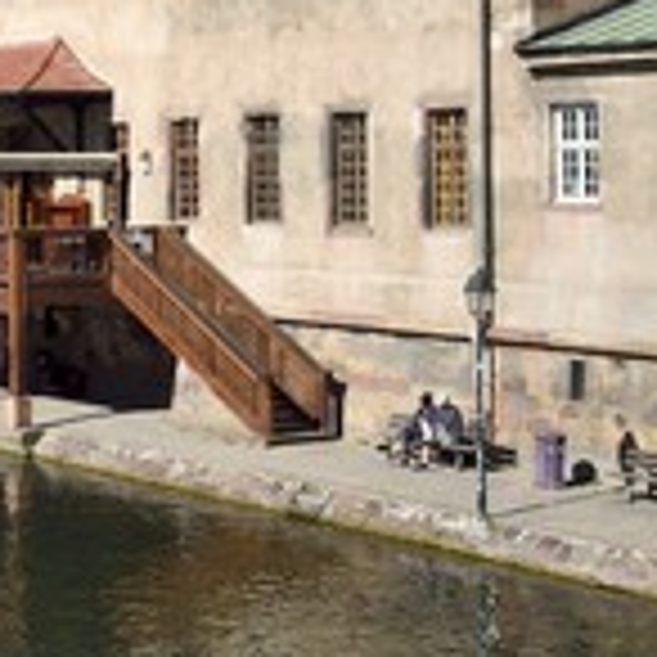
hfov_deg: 18.2
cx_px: -16
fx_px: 1997
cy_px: 86
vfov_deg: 18.4
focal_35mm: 93
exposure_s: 1/640
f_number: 8
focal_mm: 38
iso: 200
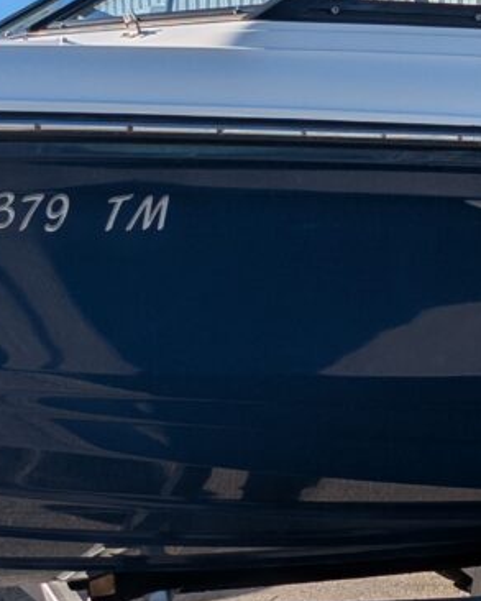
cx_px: 297
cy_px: 319
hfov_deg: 18.7
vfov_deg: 23.3
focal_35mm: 82
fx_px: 1459
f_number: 1.95
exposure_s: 1/2433
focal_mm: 2.23
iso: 36
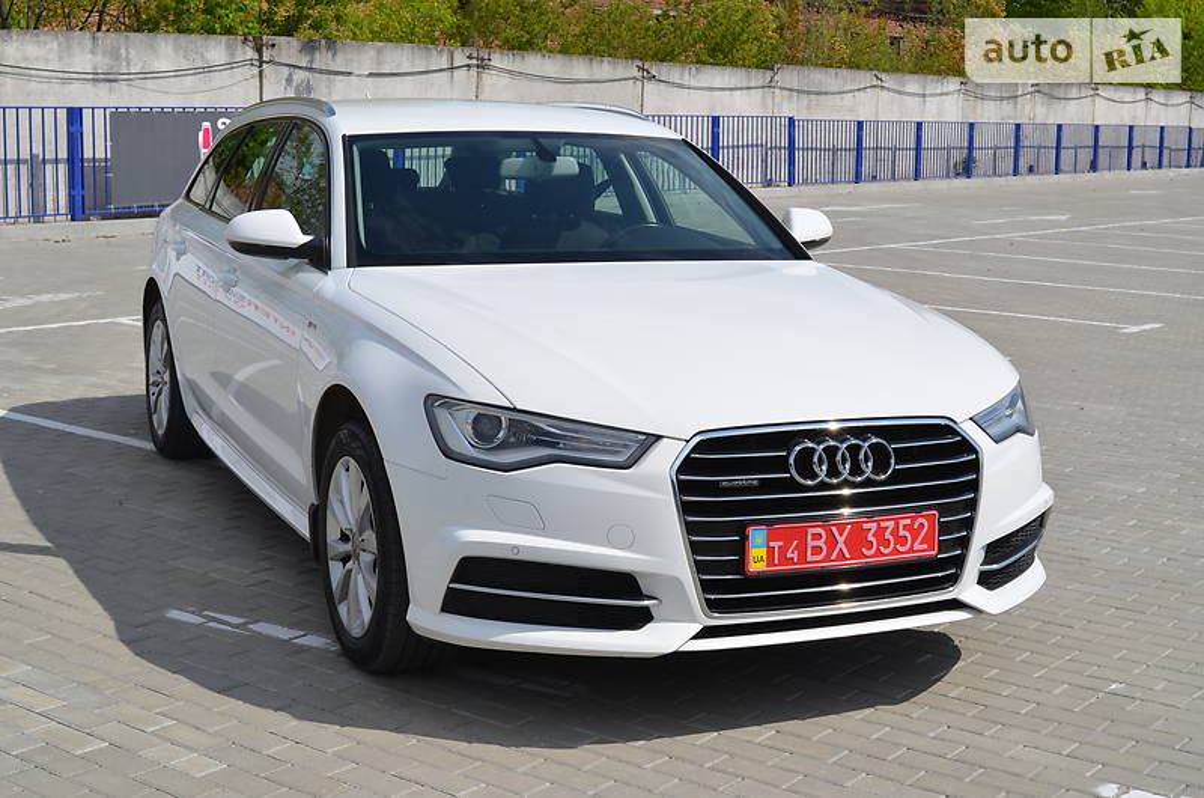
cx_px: 602
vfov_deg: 25.6
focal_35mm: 52
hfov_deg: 37.9
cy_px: 399
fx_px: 1752
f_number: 8
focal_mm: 35
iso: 100
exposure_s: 1/320
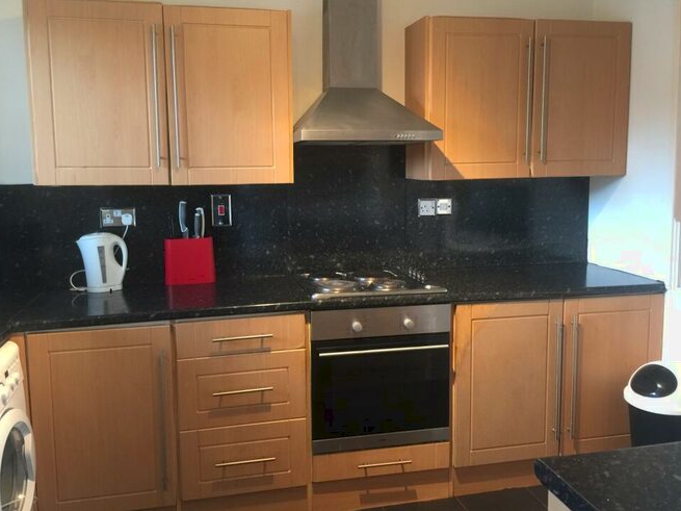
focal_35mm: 31
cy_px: 239
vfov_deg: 45.4
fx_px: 610
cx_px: 336
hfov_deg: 58.4
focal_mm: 4.15
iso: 100
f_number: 2.2
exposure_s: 1/10
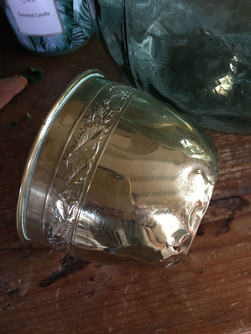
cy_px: 167
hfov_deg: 48.2
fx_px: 280
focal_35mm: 29
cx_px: 126
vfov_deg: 61.7
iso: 200
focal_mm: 4.15
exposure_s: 1/17
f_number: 2.2
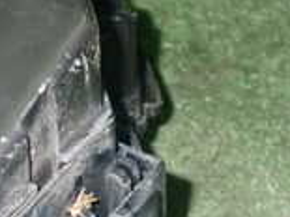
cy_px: 43
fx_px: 1423
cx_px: -86
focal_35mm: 170
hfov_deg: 11.3
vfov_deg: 8.7
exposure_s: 1/40
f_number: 9
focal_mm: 7.84
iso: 800
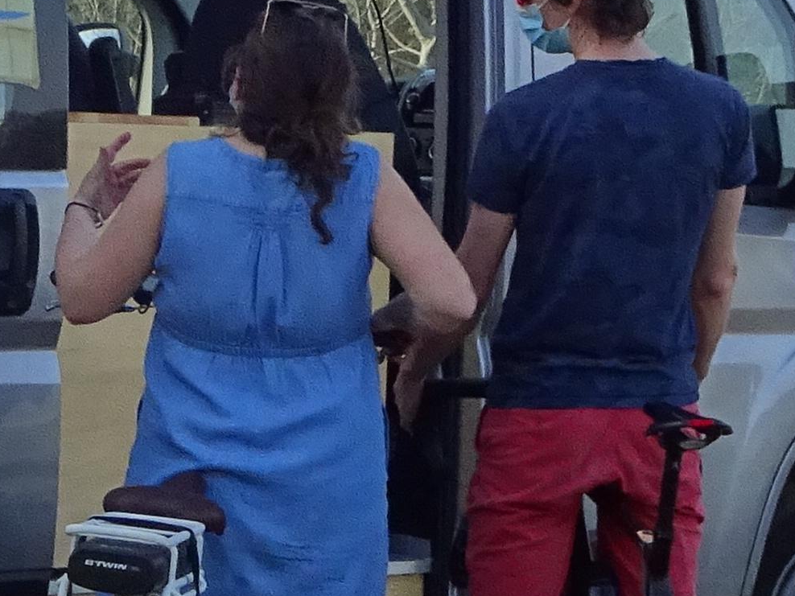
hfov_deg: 9.2
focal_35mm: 213
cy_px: 384
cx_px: 5
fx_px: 4892
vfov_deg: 7.0
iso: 80
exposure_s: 1/200
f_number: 4.5
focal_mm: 7.3
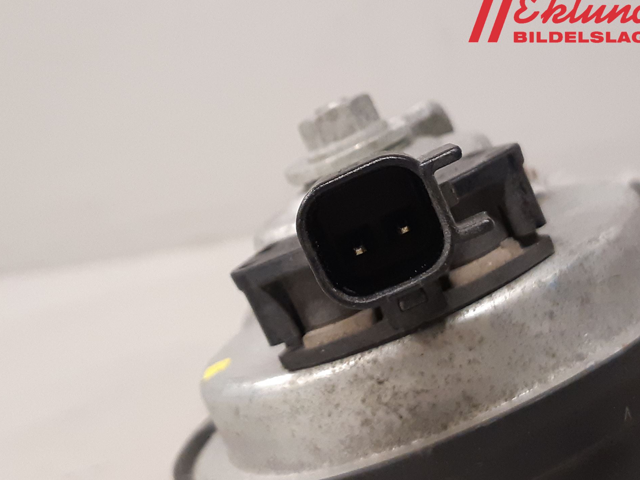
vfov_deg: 49.7
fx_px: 518
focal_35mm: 28
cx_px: 330
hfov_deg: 63.4
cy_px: 244
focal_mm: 3.93
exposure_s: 1/50
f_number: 1.7
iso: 250
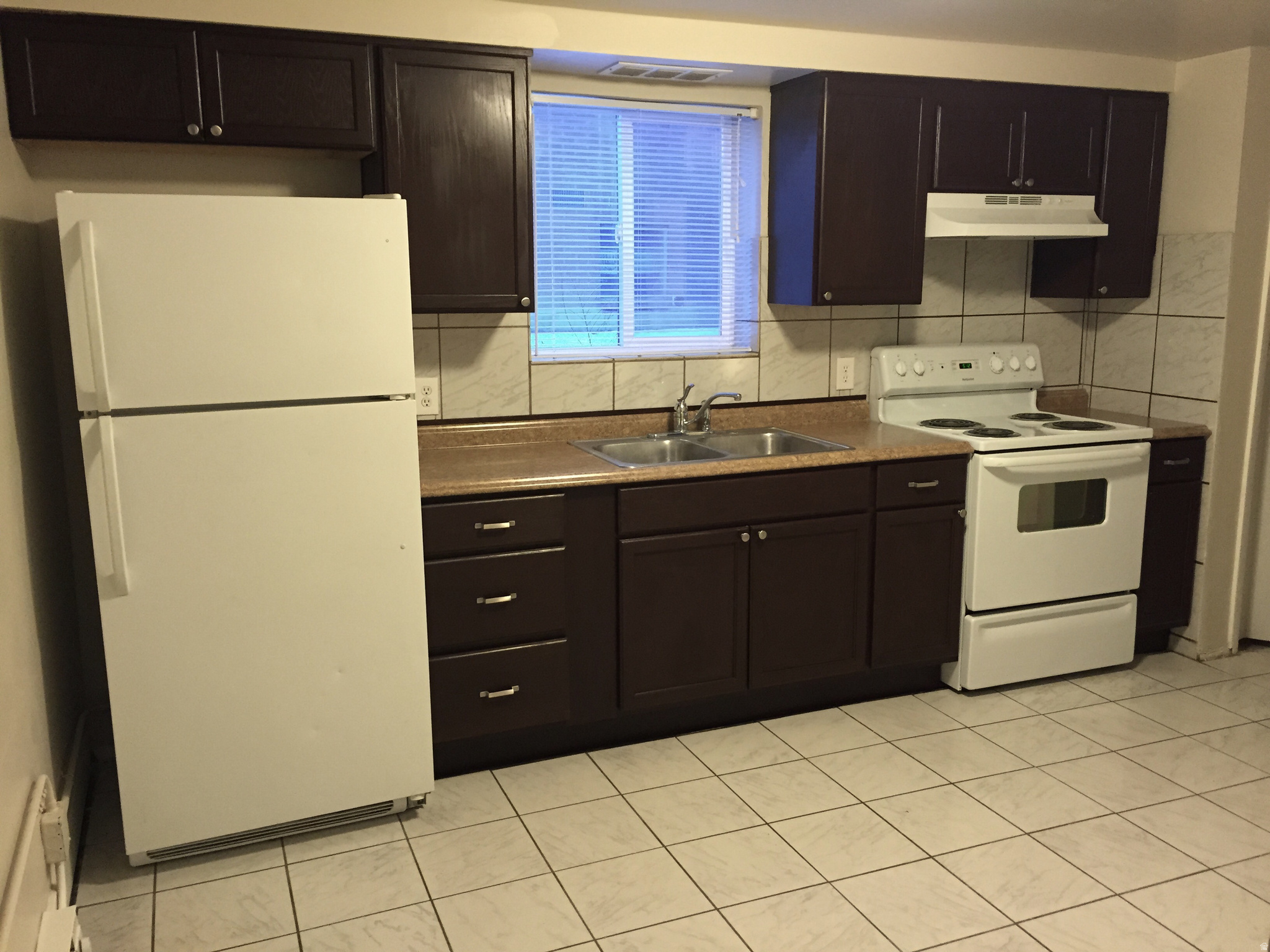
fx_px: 1064
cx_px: 635
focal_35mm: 29
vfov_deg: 48.2
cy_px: 476
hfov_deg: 61.7
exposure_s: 1/17
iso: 250
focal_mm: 4.15
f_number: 2.2
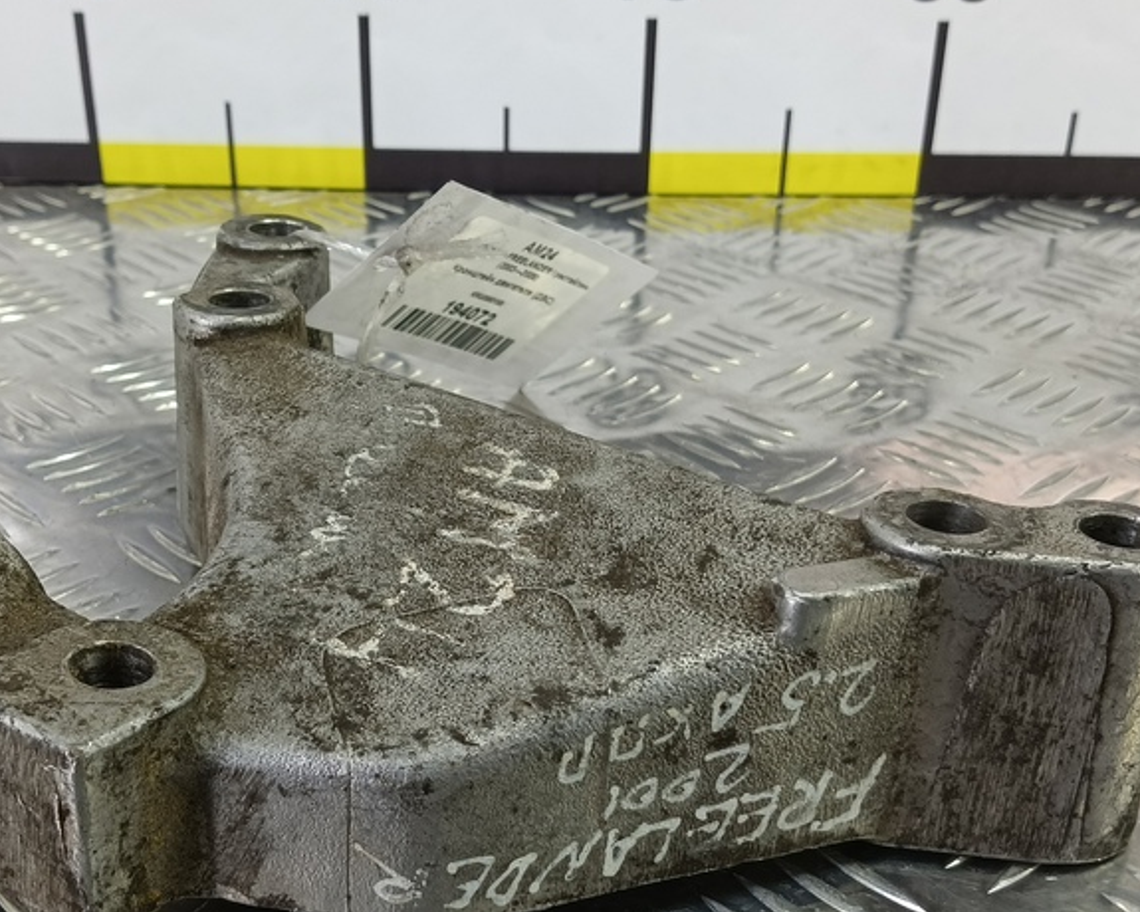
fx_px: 1350
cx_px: 496
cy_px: 668
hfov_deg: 45.7
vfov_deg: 36.6
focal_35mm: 40
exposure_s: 1/50
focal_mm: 4.11
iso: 112
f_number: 1.6
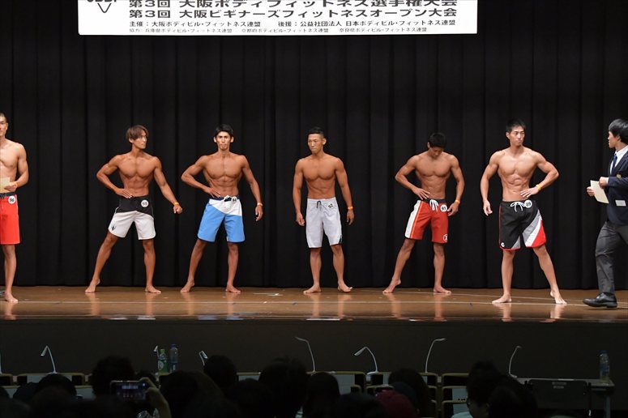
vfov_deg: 11.7
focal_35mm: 117
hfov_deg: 17.5
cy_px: 209
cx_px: 314
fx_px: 2040
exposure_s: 1/400
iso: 6400
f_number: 5.6
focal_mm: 78
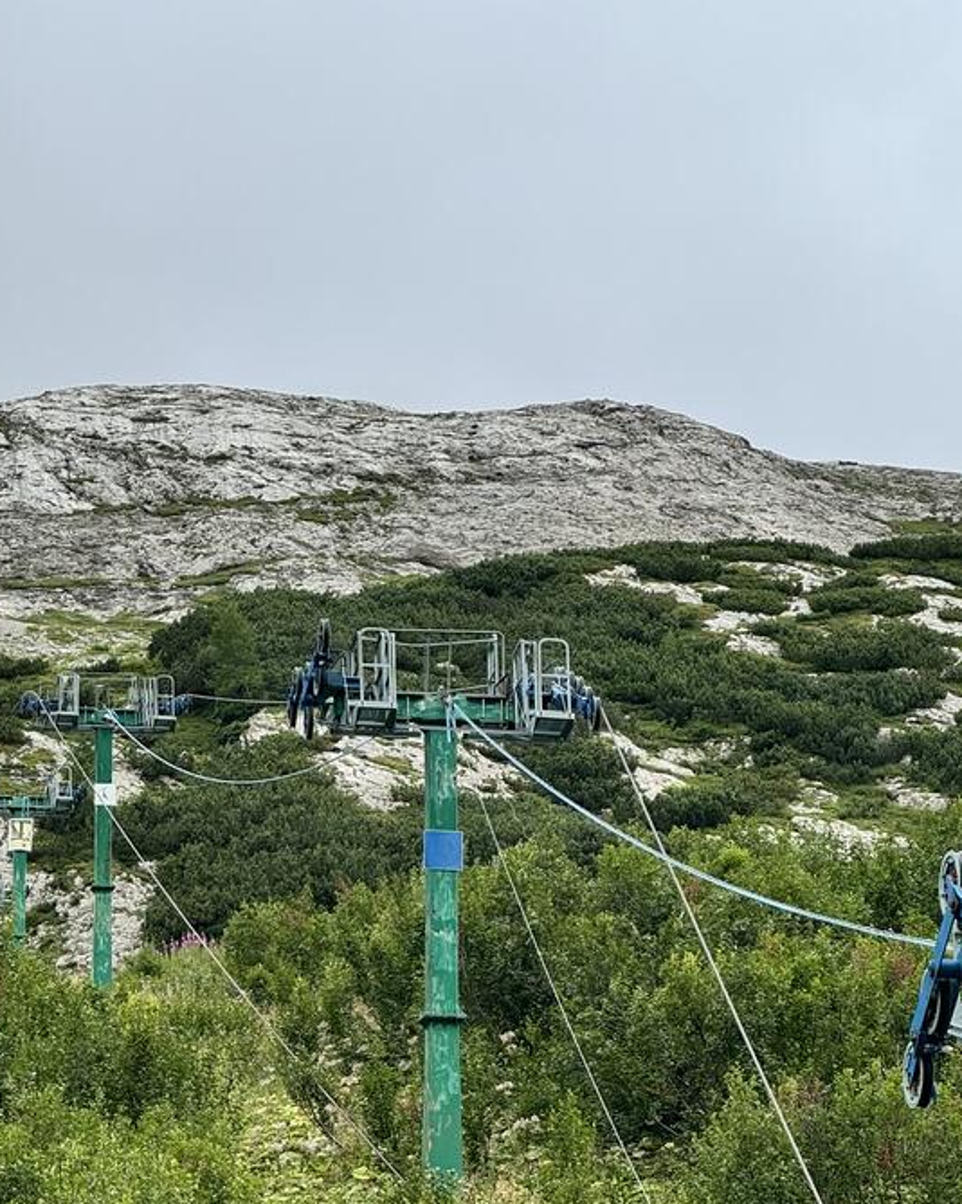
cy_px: 780
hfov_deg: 13.3
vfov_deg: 16.5
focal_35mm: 116
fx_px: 4130
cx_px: 386
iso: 25
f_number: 2.8
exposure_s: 1/233
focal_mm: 9
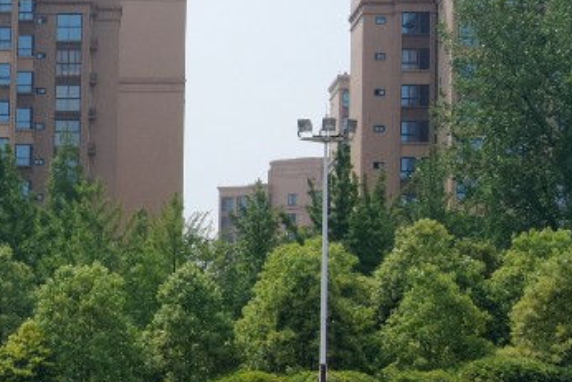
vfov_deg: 9.2
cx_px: -379
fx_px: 2352
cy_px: 333
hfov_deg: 12.9
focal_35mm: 148
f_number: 14
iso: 640
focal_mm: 32
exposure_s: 1/800
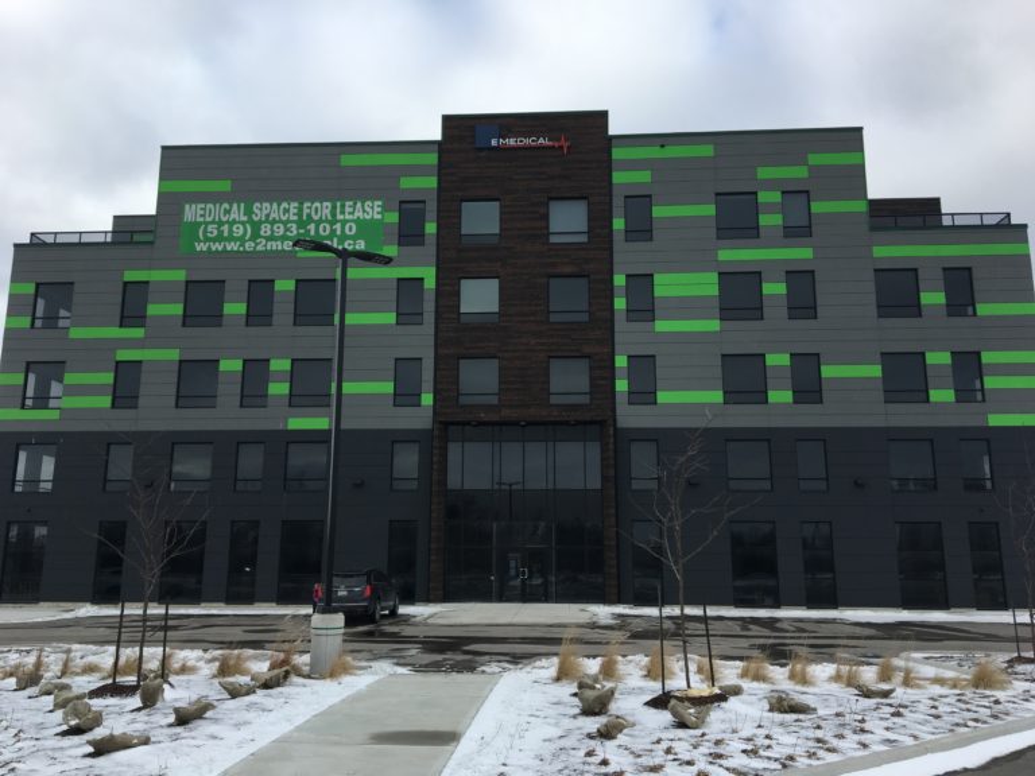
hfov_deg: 61.7
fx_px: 867
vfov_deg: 48.2
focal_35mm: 29
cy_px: 388
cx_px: 518
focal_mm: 4.15
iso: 25
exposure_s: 1/641
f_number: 2.2
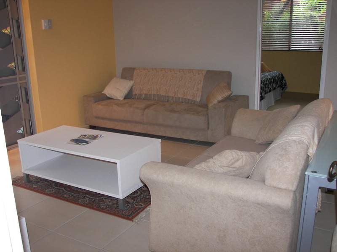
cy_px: 126
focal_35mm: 36
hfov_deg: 51.4
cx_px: 168
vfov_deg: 39.7
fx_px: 350
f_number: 2.8
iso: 100
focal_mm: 6
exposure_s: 1/30
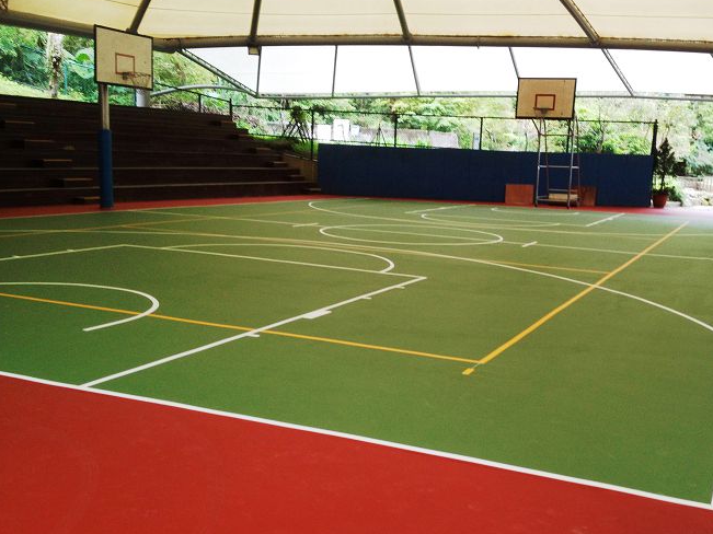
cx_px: 435
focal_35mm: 43
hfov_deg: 43.6
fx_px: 886
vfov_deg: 33.5
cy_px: 312
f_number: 2.4
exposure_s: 1/120
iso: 64
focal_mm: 4.28
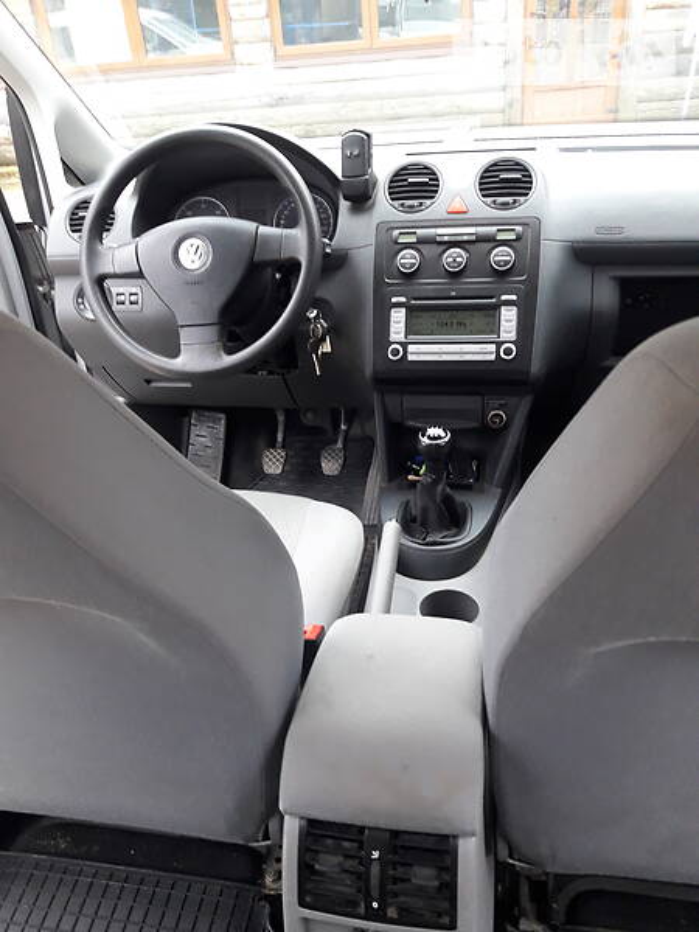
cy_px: 466
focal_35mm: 28
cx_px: 350
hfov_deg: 49.7
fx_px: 754
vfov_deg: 63.4
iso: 250
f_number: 1.9
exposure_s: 1/50
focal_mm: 3.7
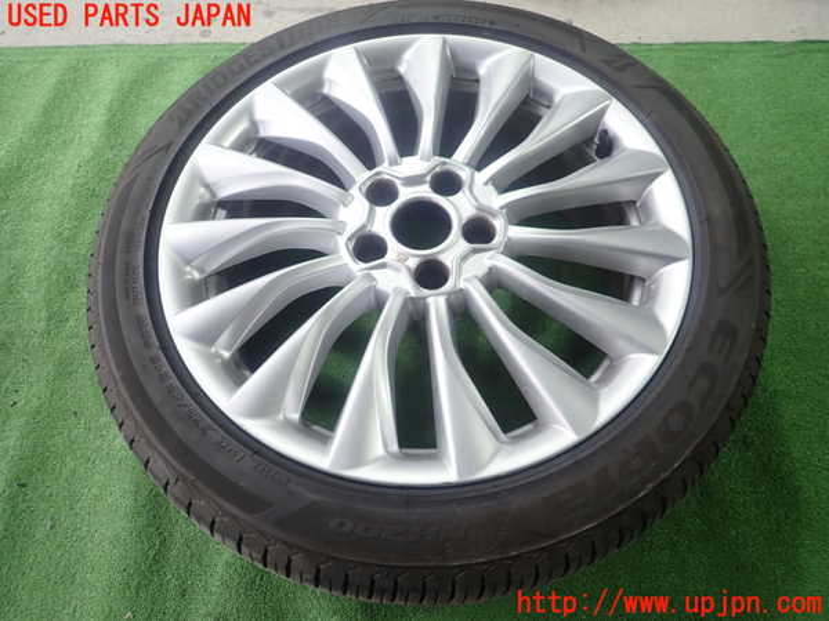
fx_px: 599
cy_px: 310
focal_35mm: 25
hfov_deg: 69.4
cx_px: 414
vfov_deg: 54.9
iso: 125
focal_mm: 4.5
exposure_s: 1/60
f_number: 2
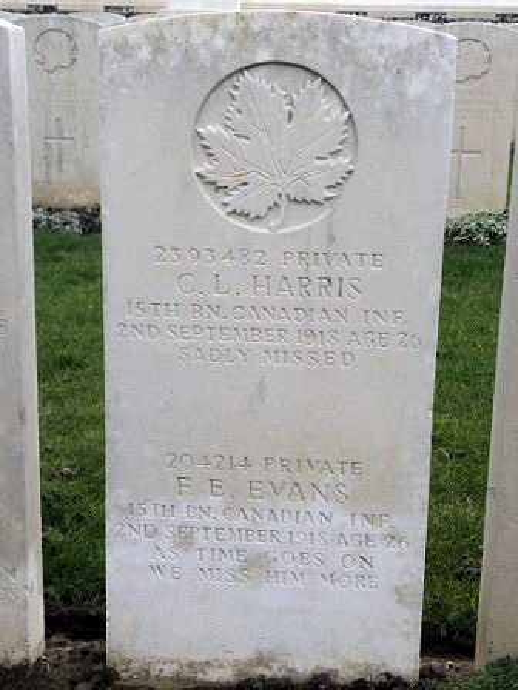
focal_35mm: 58
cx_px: 259
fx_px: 1157
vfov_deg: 33.2
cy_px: 345
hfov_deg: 25.2
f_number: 3.5
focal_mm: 10.3
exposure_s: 1/104
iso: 64
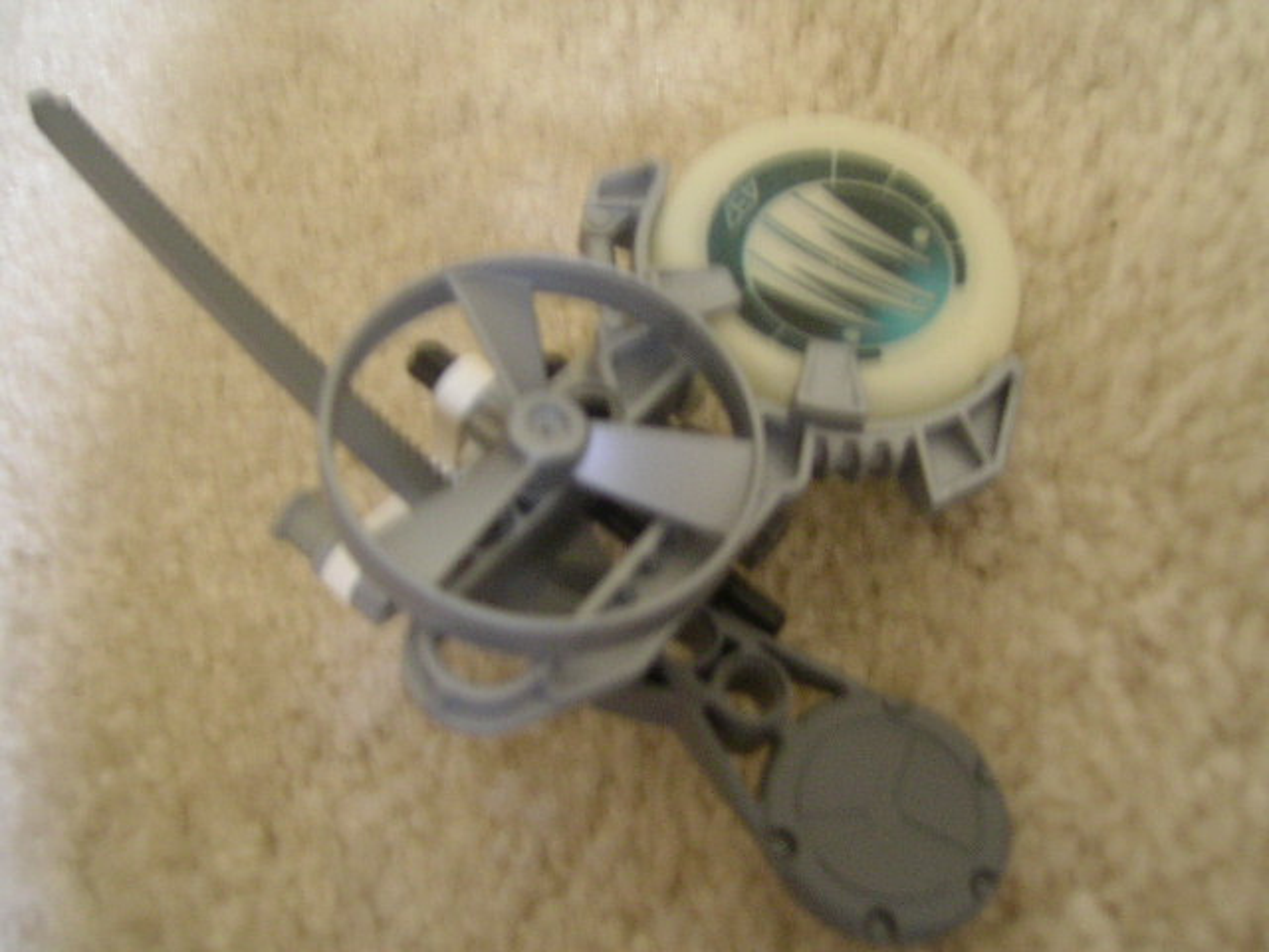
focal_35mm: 36
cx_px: 634
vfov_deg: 39.7
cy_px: 476
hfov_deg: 51.4
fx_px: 1320
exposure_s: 1/8.8
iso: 100
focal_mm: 5.6
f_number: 2.8
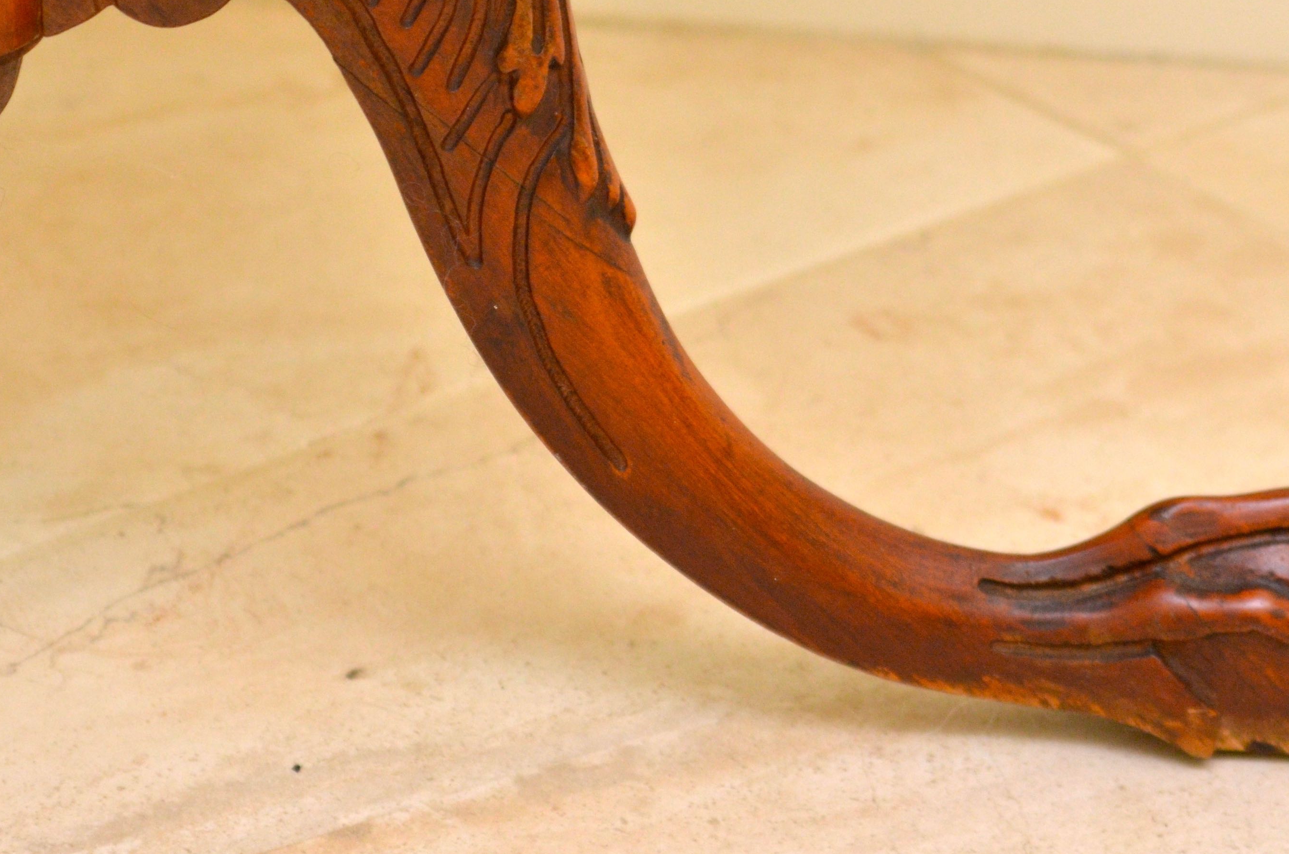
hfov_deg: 10.7
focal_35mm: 192
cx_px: 396
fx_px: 6860
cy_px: 133
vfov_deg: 7.1
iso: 800
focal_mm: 70
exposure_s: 1/100
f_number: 4
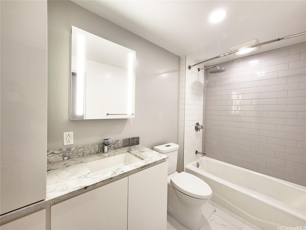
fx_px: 115
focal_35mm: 13
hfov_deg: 106.2
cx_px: 153
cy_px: 115
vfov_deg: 89.9
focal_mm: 1.74
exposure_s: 1/60
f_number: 2.2
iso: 64
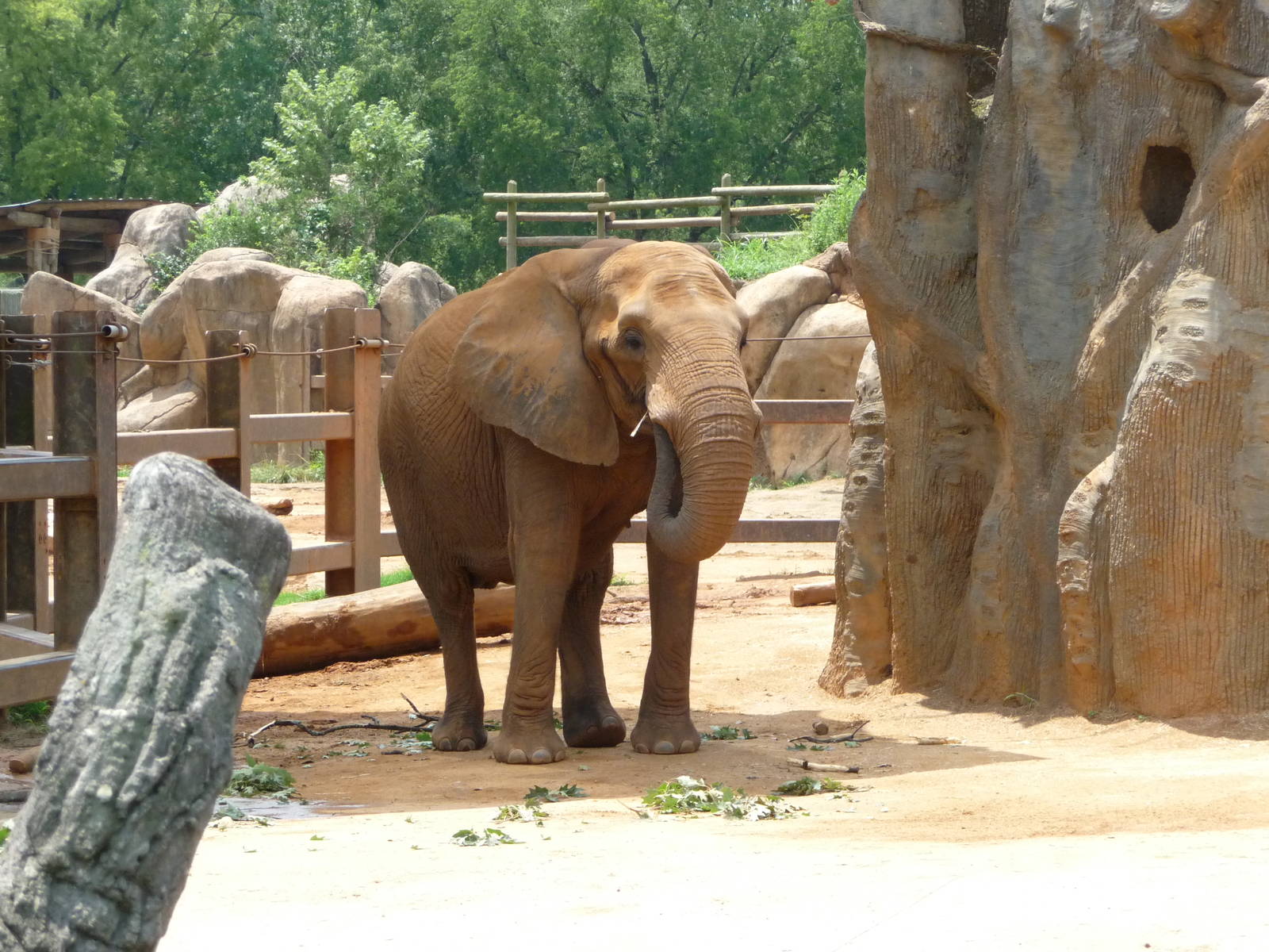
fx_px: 5169
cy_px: 476
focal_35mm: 141
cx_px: 634
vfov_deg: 10.5
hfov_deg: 14.0
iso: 250
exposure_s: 1/500
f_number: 4.8
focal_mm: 24.1
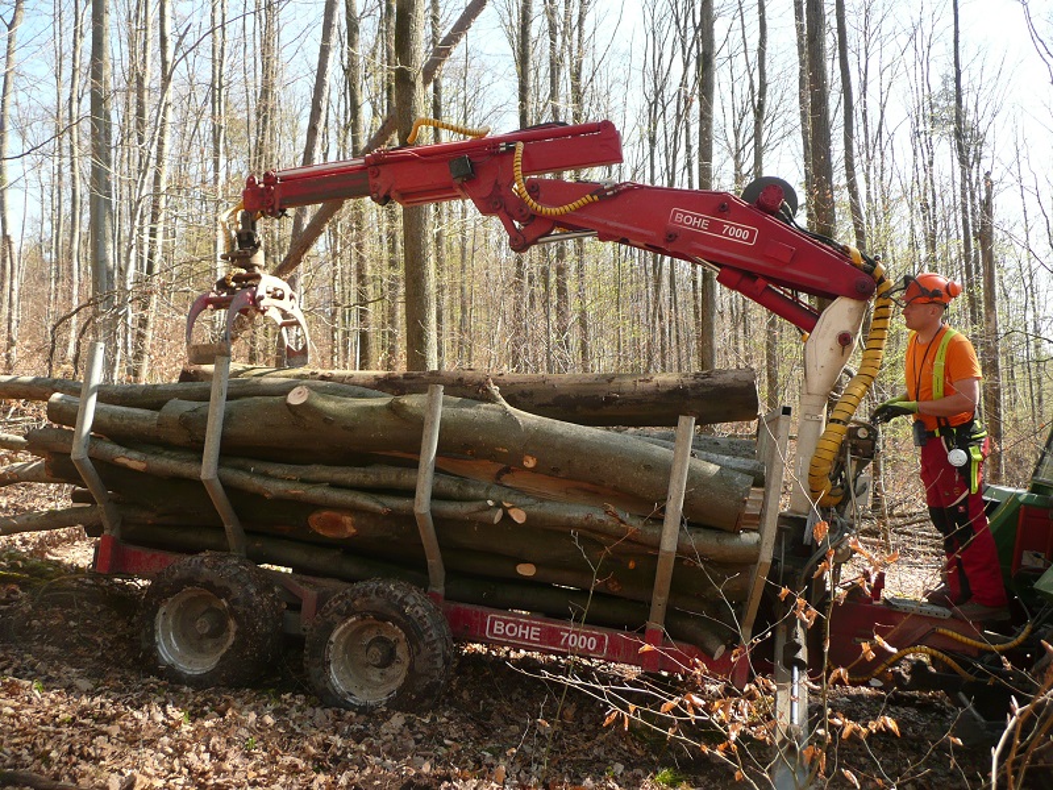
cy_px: 395
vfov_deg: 49.7
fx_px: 852
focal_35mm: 28
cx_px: 526
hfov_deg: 63.4
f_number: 3.3
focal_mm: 4.6
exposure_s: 1/160
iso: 100
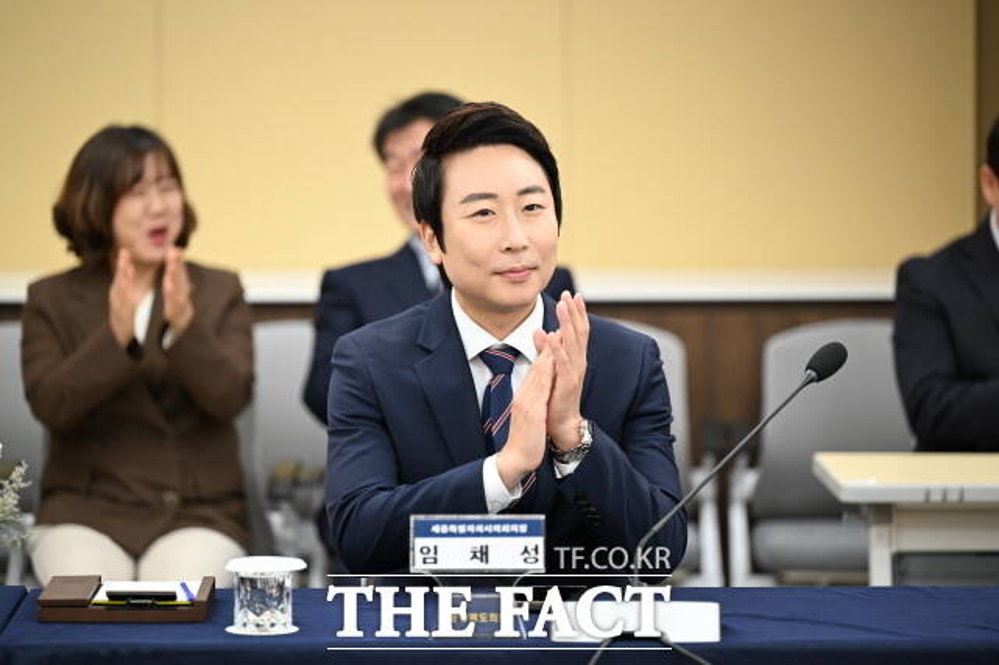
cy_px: 332
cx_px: 500
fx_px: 4577
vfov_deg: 8.3
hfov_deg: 12.5
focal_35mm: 165
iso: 640
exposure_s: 1/200
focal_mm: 165
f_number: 2.8
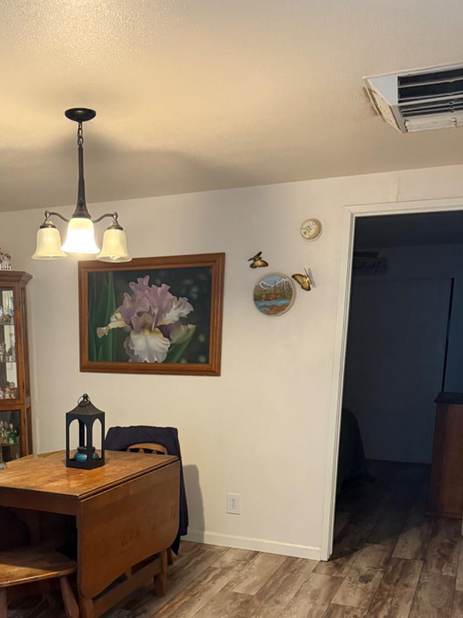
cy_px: 462
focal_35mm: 38
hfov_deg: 37.0
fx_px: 678
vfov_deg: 47.2
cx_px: 126
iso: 800
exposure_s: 1/60
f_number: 1.78
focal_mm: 6.76
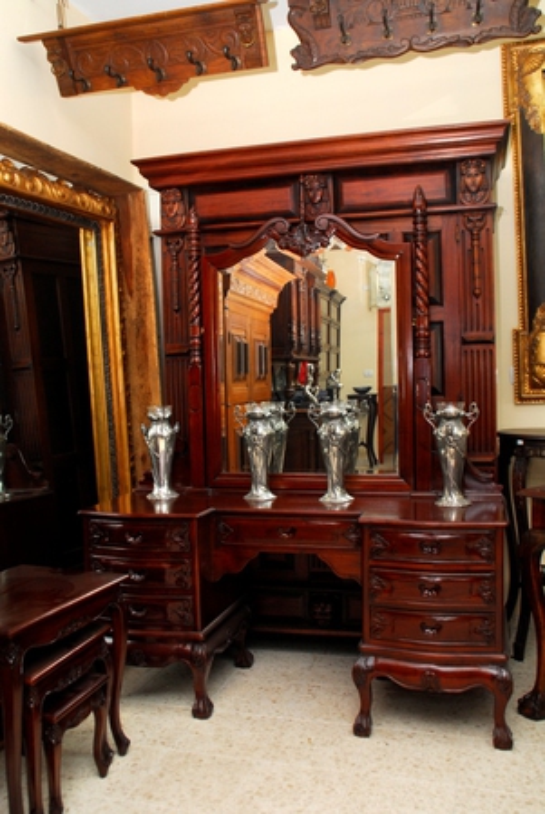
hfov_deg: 40.1
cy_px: 407
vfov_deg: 57.2
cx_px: 272
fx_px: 748
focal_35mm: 33
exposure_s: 1/40
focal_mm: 22
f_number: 5.6
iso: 320
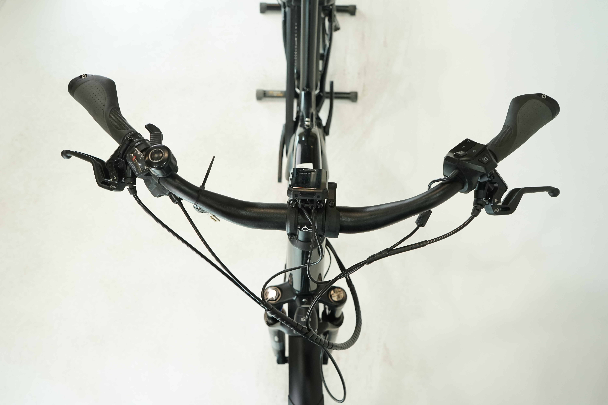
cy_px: 202
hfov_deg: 65.5
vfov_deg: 46.4
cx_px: 304
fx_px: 473
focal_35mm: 28
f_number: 5.6
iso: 1600
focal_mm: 28
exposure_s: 1/200
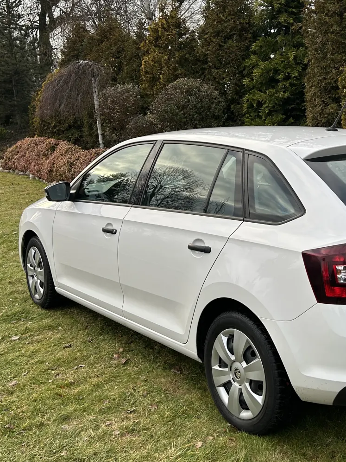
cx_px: 281
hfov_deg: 31.3
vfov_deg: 41.8
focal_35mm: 45
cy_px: 181
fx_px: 600
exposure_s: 1/547
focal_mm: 5.7
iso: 50
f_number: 1.5
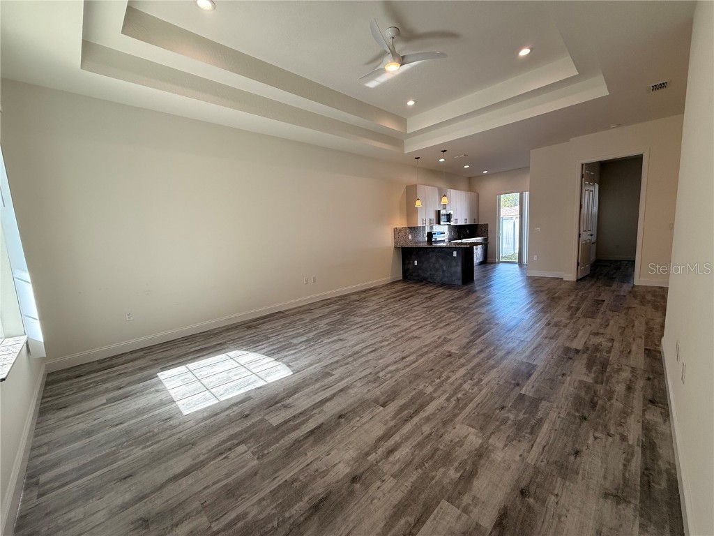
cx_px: 357
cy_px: 268
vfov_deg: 85.7
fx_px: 289
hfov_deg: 102.1
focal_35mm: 14
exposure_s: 1/120
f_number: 2.2
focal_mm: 2.22
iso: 64
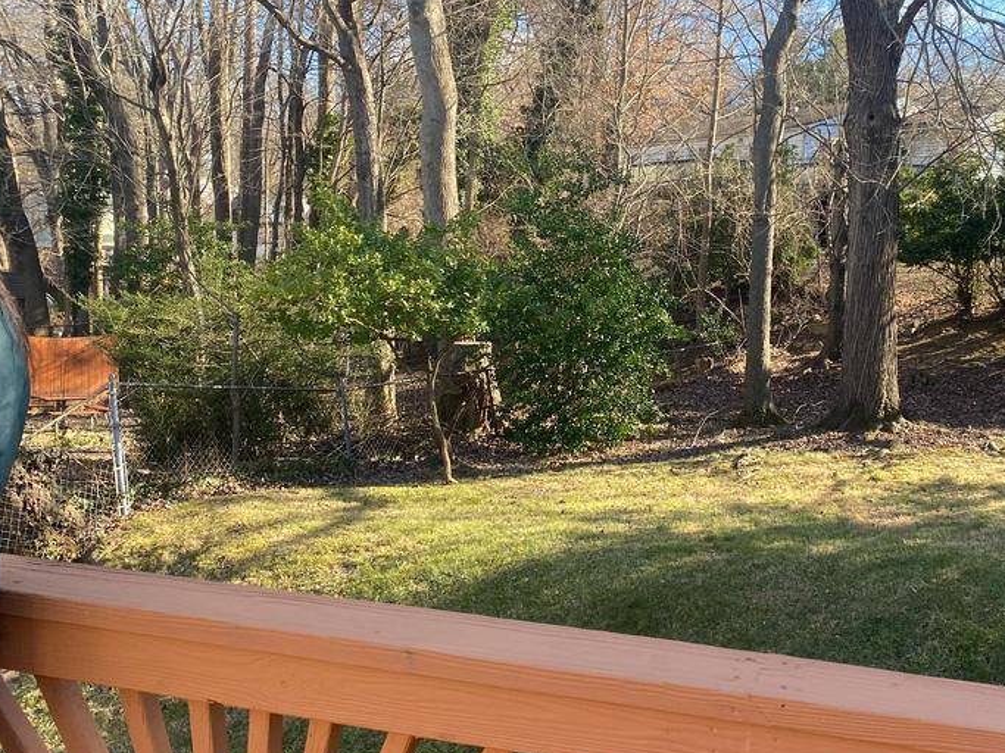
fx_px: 1132
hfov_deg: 46.7
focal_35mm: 39
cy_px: 301
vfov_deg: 36.7
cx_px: 706
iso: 32
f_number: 1.8
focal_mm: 4.25
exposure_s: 1/411
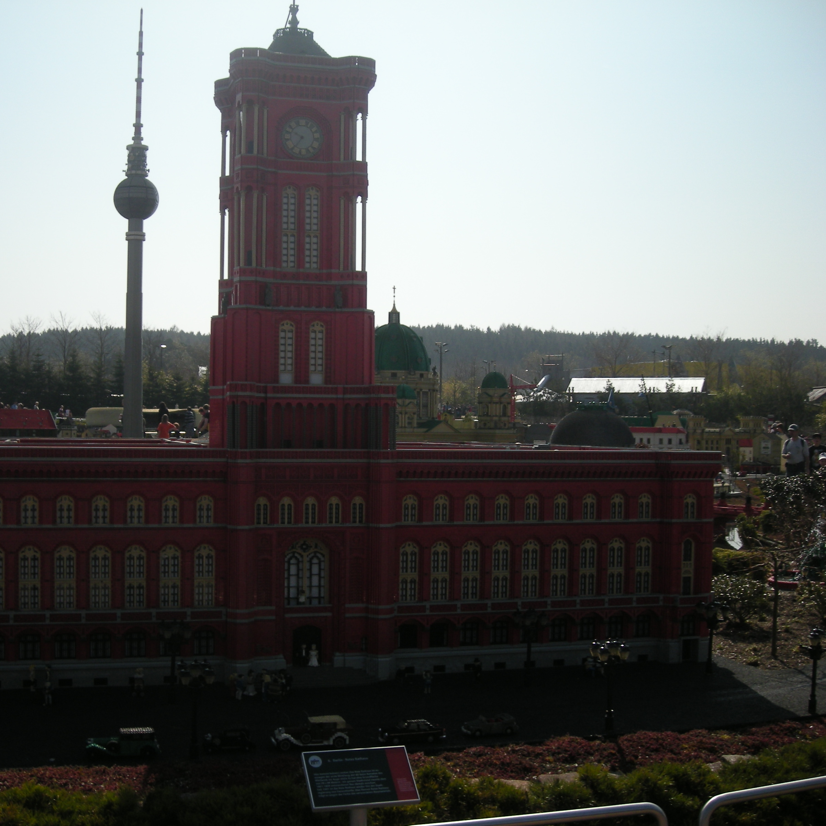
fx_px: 1134
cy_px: 415
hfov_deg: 39.8
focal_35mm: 42
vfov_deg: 40.0
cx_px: 311
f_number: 5.7
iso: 64
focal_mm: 5.7
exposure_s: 1/506
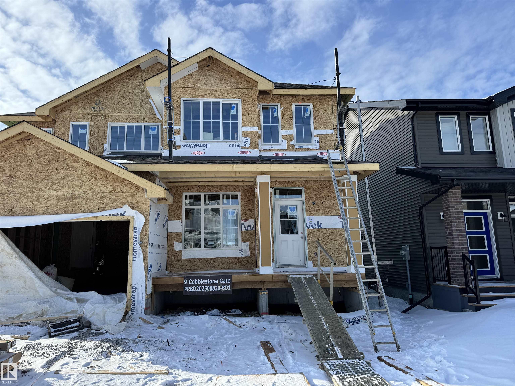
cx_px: 258
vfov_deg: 56.8
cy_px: 193
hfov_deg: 71.6
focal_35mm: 24
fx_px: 357
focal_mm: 6.76
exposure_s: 1/4049
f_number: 1.78
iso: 80
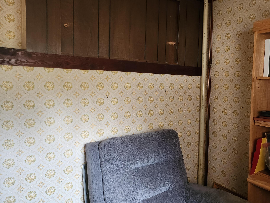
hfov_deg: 61.4
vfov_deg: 48.2
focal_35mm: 29
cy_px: 92
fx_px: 226
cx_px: 152
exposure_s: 1/30
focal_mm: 5
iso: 640
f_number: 1.8
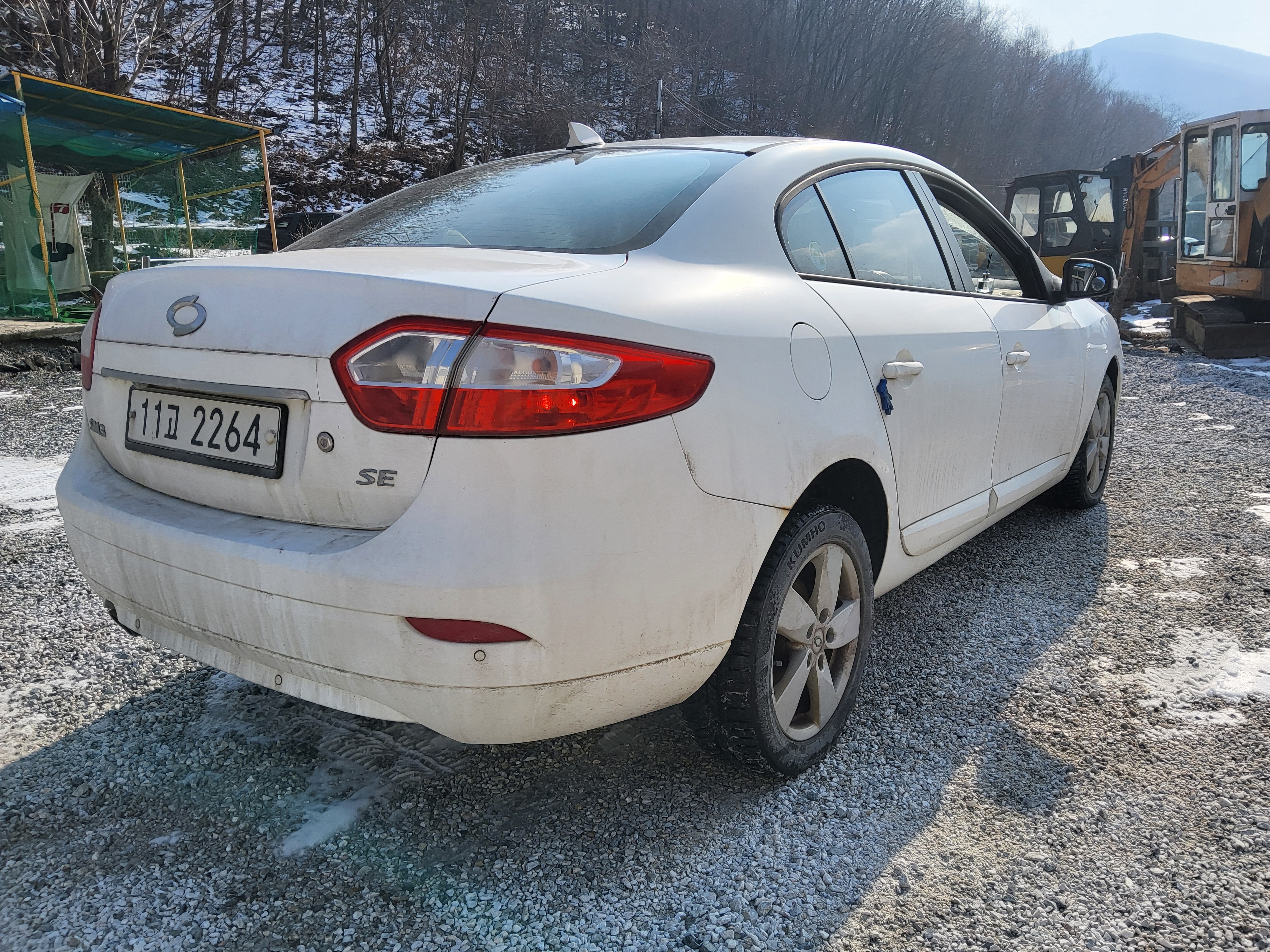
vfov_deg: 53.1
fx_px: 954
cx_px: 635
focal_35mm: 26
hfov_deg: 67.3
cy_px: 476
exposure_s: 1/701
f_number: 1.8
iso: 12
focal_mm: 3.98
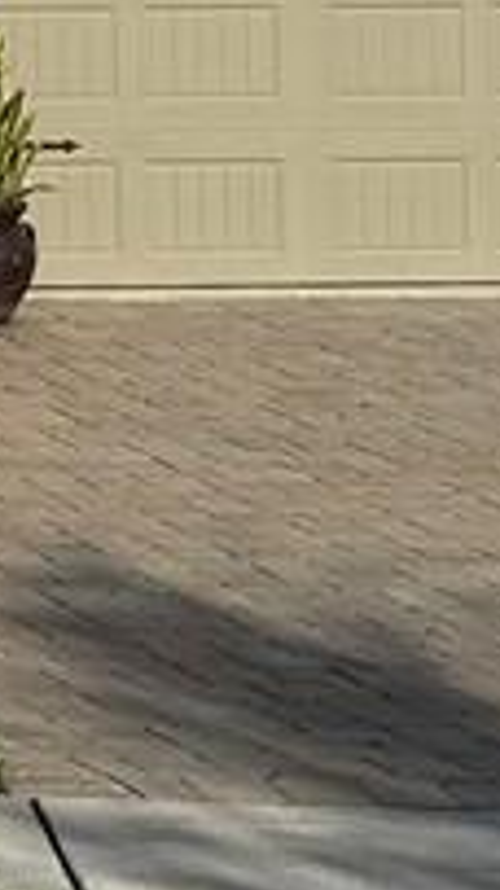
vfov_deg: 10.4
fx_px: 4861
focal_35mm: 206
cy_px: -44
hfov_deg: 5.4
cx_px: -1154
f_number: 1.78
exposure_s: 1/8130
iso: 80
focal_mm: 6.76
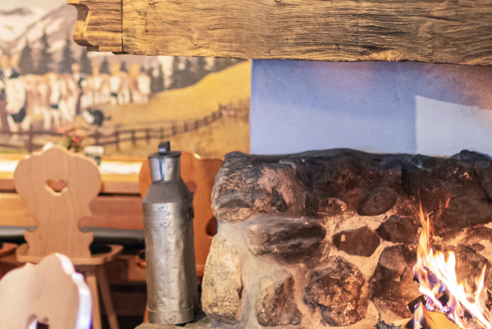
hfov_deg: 14.1
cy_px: 119
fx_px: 1983
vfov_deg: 9.5
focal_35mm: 145
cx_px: 98
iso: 1250
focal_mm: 50
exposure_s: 1/60
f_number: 1.4
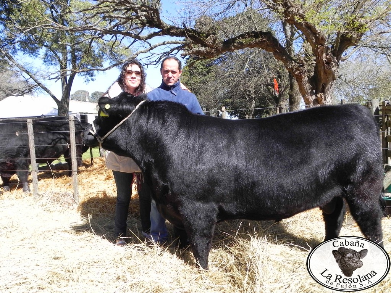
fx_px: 294
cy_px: 146
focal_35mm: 26
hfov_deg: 67.3
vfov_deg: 53.1
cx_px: 196
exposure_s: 1/230
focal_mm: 4.6
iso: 160
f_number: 5.6
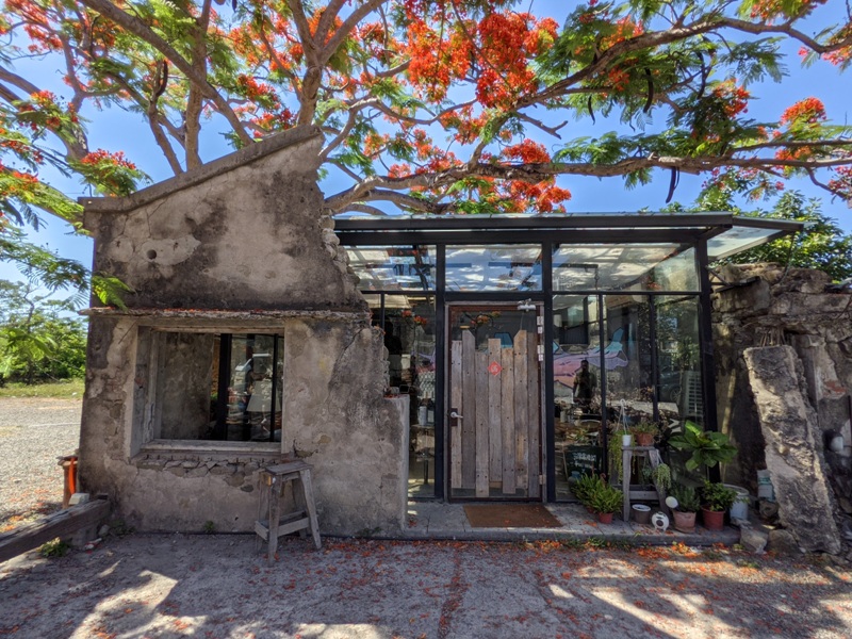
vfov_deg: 78.1
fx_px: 394
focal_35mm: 16
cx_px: 426
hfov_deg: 94.5
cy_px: 320
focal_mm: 2.22
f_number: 2.2
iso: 34
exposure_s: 1/1056
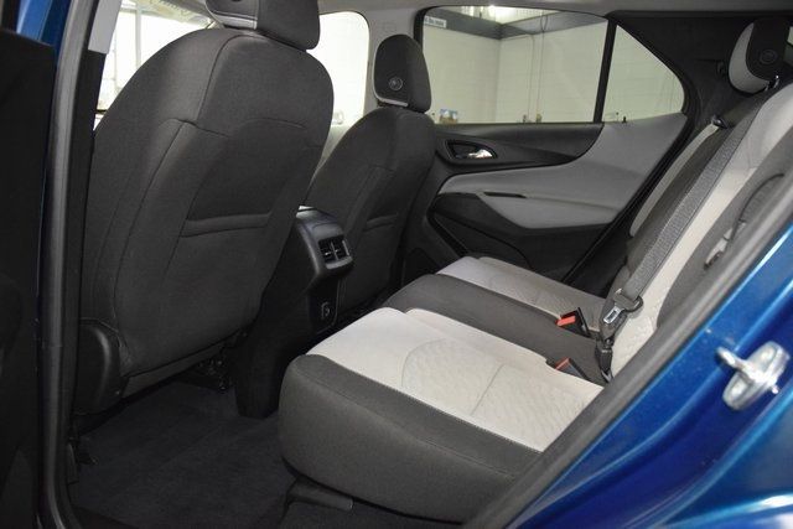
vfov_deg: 48.0
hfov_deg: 67.4
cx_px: 396
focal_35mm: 27
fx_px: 595
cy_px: 264
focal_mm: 18
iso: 3200
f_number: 3.5
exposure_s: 1/50
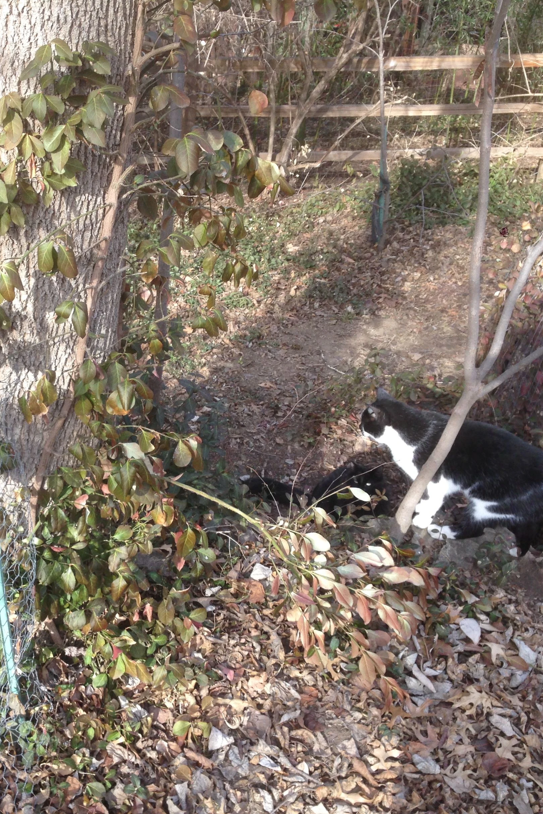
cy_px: 407
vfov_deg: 42.7
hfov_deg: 28.7
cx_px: 119
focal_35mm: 46
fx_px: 1040
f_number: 2.4
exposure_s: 1/257
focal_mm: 4.12
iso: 50
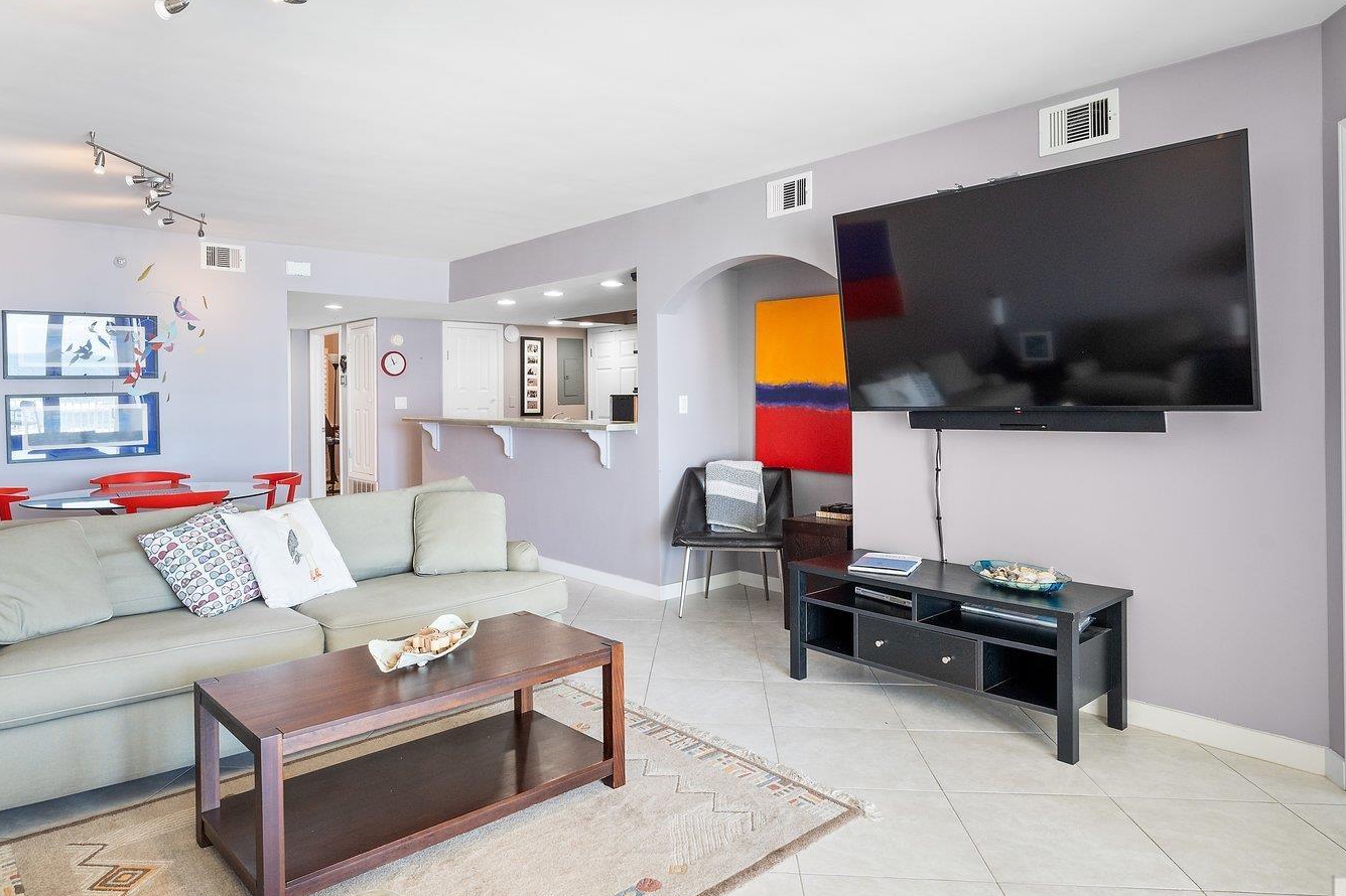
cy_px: 401
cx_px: 624
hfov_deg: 76.0
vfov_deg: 55.0
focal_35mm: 23
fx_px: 860
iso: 500
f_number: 10
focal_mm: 15
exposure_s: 1/3
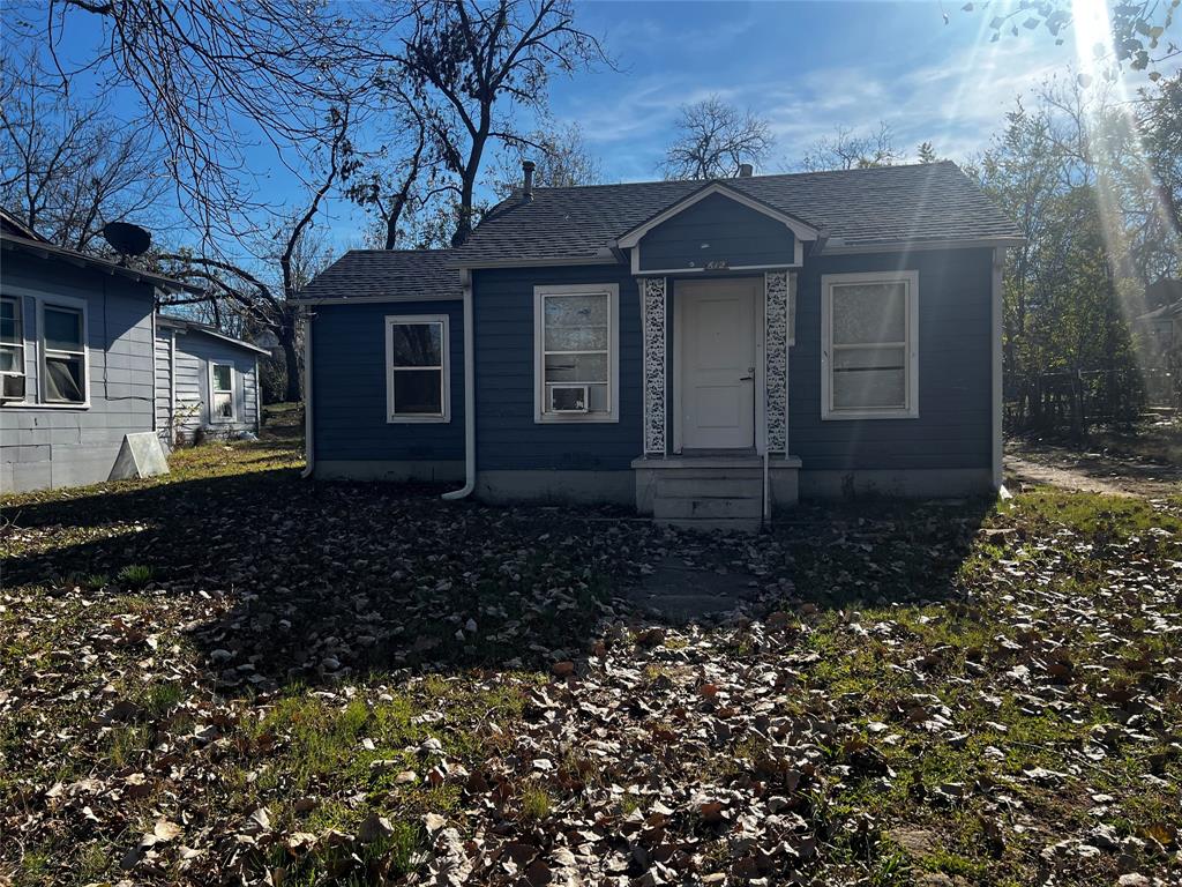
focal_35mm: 26
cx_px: 591
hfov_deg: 67.3
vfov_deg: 53.1
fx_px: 888
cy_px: 444
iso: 50
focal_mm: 5.7
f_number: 1.5
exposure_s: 1/2762
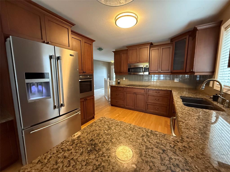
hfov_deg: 102.1
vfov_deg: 85.7
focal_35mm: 14
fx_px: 93
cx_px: 115
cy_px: 86
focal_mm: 2.22
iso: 1000
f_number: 2.2
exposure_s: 1/60
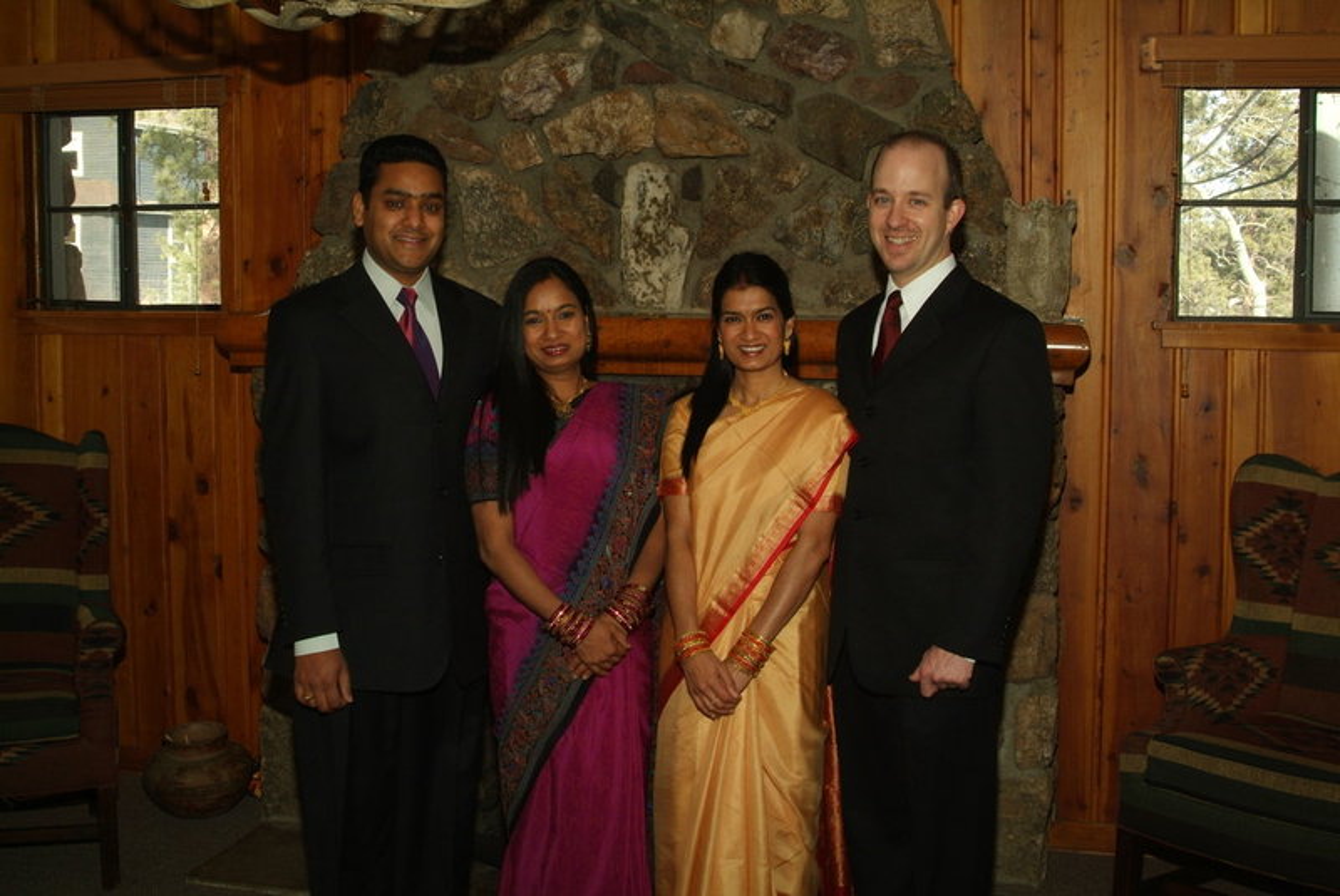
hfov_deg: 46.4
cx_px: 670
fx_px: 1565
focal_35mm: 42
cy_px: 448
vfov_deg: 32.0
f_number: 9.5
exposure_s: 1/90
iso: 400
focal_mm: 28
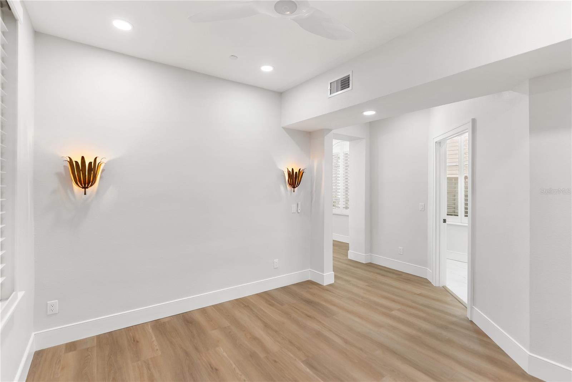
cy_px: 191
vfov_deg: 73.8
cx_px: 286
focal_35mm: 16
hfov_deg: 96.7
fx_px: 254
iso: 160
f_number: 2.8
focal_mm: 16
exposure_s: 1/15
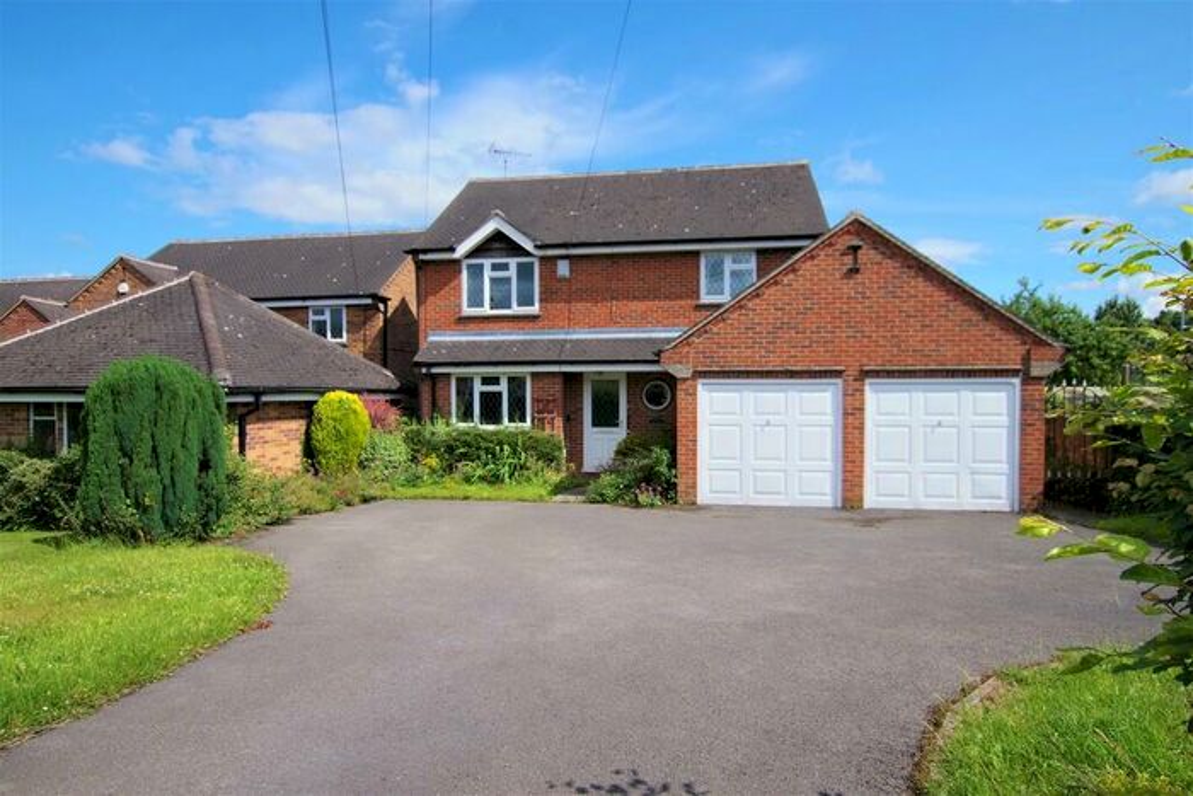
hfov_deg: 81.2
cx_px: 596
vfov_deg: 59.5
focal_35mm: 21
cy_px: 398
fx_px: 696
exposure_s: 1/500
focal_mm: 14
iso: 200
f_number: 8
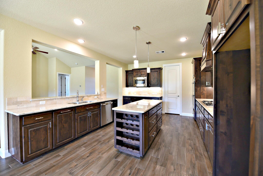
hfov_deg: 104.2
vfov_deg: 81.3
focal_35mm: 14
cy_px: 88
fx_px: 102
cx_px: 132
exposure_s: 1/60
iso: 640
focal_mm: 14
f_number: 4
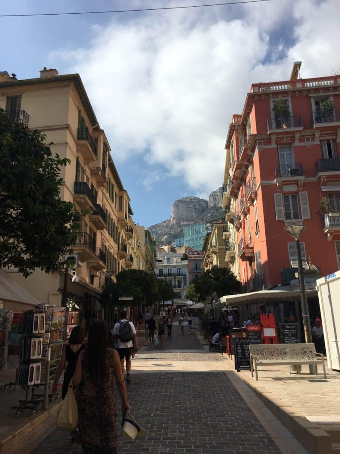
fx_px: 380
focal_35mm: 29
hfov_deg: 48.2
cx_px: 170
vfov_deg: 61.7
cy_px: 227
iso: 25
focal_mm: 4.15
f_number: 2.2
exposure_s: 1/3077
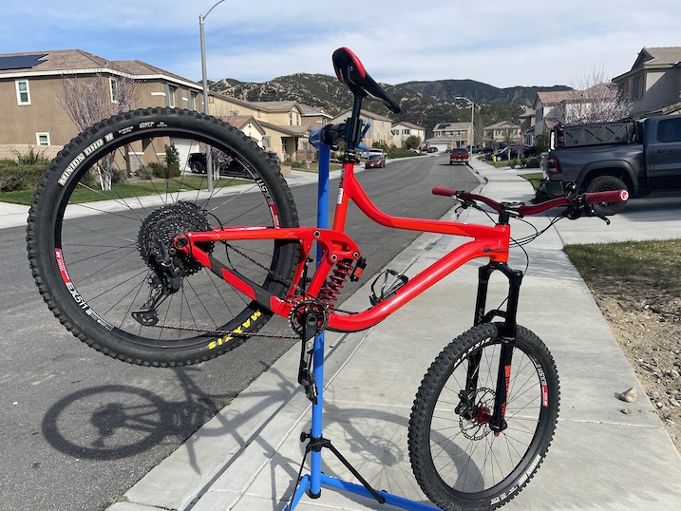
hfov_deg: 61.7
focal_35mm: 29
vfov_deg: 48.2
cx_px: 344
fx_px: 571
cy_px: 262
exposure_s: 1/2717
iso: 32
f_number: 1.6
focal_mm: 5.1
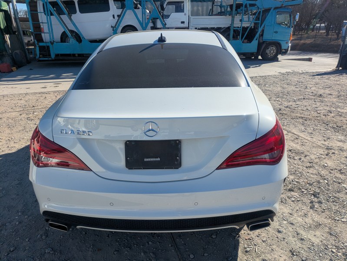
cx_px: 174
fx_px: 251
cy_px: 130
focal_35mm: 25
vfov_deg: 54.9
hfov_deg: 69.4
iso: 67
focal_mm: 5.43
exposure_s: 1/2732
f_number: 1.89
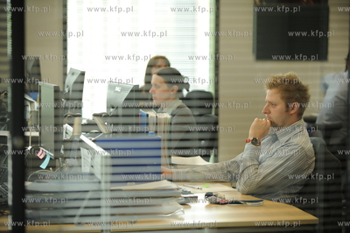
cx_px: 175
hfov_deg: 19.5
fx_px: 1020
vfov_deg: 13.0
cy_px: 116
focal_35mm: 105
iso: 800
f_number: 2.8
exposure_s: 1/250
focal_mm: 105
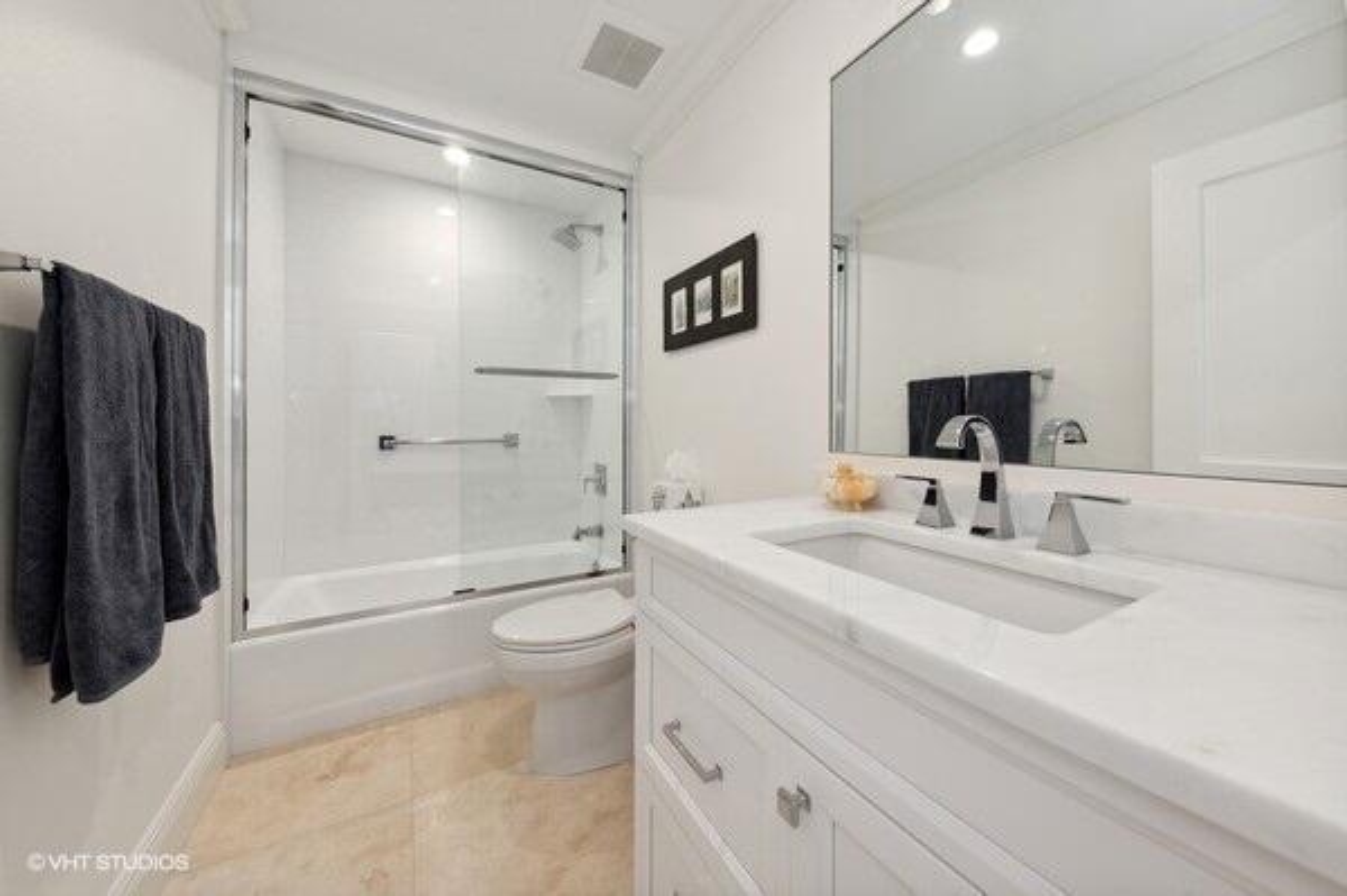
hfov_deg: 108.4
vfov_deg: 85.3
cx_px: 674
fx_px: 486
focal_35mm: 13
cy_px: 448
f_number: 8
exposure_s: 1/6
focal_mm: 13
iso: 100
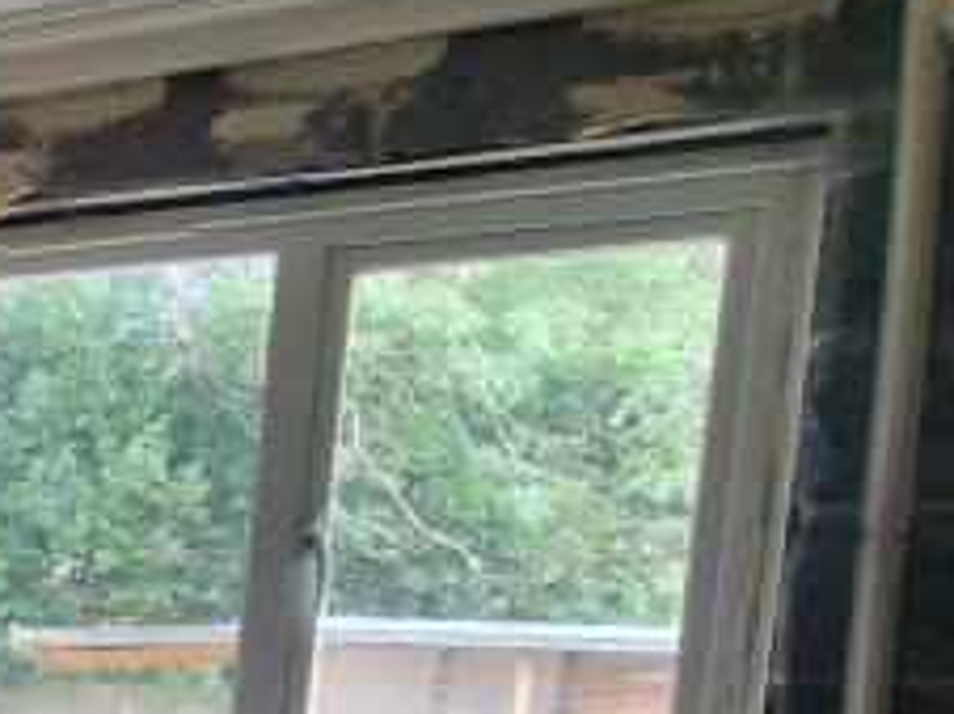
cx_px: -937
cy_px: 820
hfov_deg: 19.4
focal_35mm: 59
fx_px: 1624
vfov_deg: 23.0
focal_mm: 2.2
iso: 160
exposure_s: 1/50
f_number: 2.2
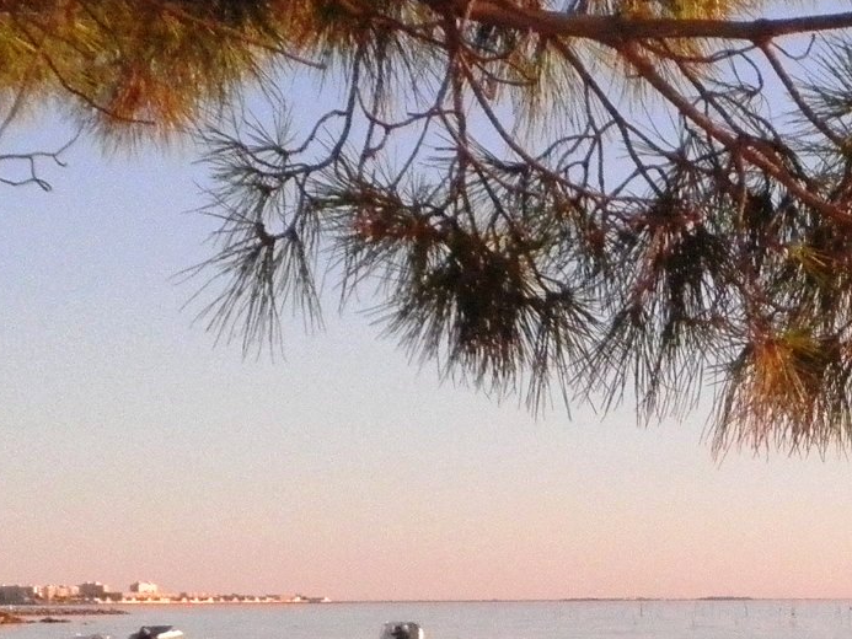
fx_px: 2363
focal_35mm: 96
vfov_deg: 14.6
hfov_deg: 19.5
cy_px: 895
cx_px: 950
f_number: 7.8
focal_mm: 4.7
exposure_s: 1/320
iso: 400
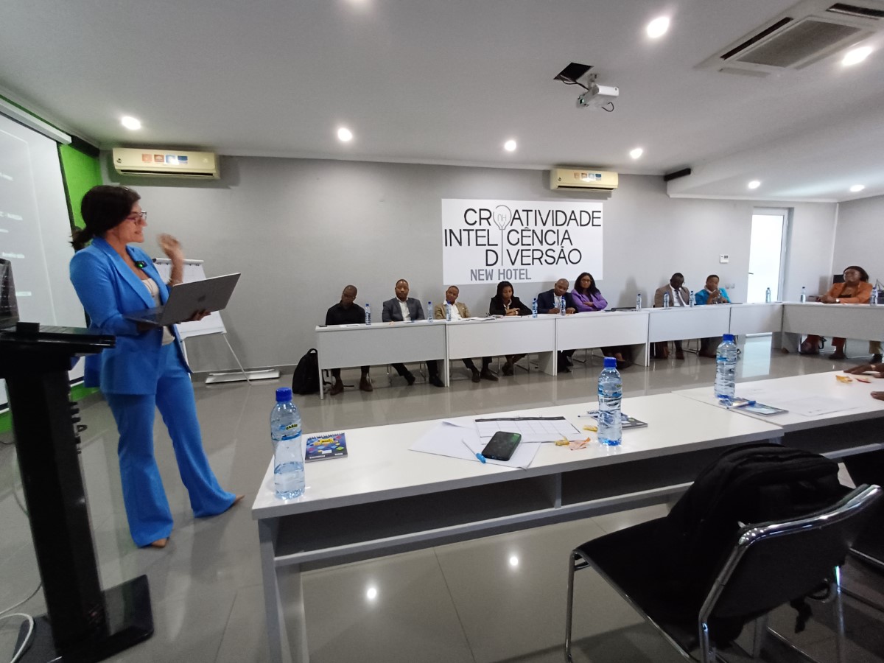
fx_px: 409
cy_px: 332
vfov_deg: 78.1
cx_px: 442
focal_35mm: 16
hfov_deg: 94.5
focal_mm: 1.64
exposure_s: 1/25
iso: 250
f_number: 2.2
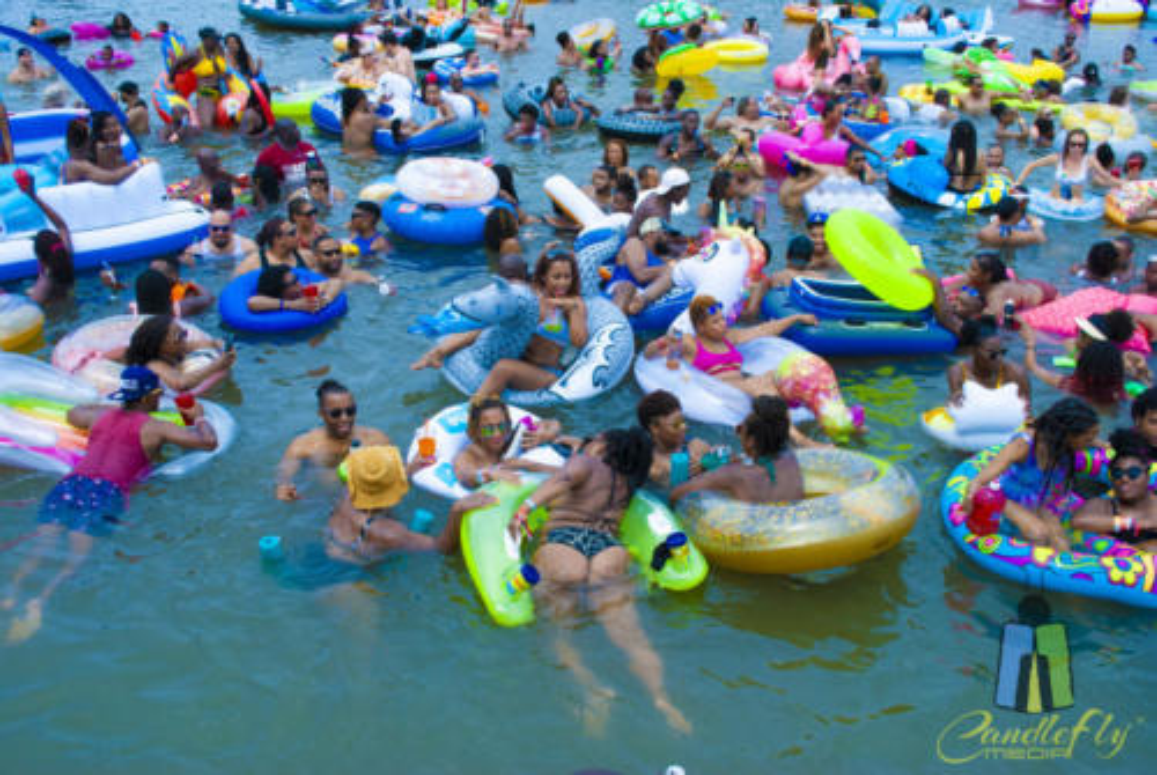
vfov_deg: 37.0
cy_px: 388
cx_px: 578
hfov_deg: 53.1
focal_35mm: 36
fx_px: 1159
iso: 100
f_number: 8
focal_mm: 24
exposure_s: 1/250
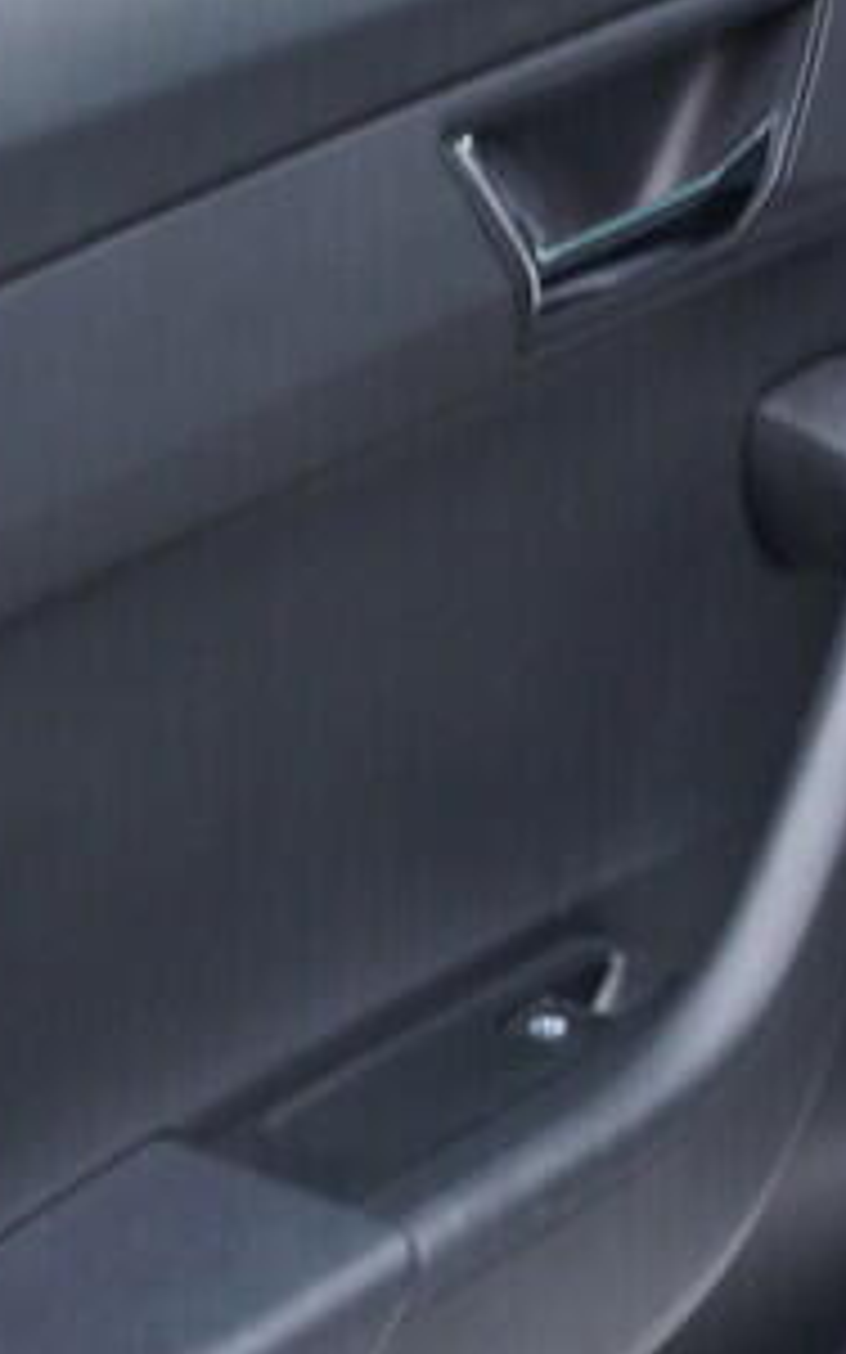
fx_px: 4613
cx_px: 2092
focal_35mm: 125
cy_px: -164
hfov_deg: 9.3
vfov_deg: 16.2
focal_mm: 24
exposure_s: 1/40
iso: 200
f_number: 2.8
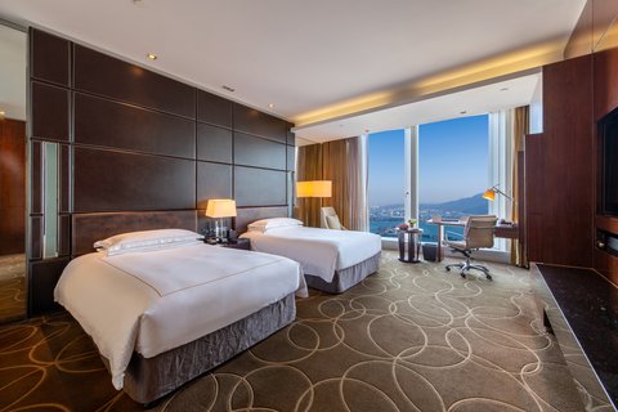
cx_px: 309
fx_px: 240
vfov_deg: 81.2
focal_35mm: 14
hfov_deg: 104.3
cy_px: 206
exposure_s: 1/15
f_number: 11
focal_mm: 14
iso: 100
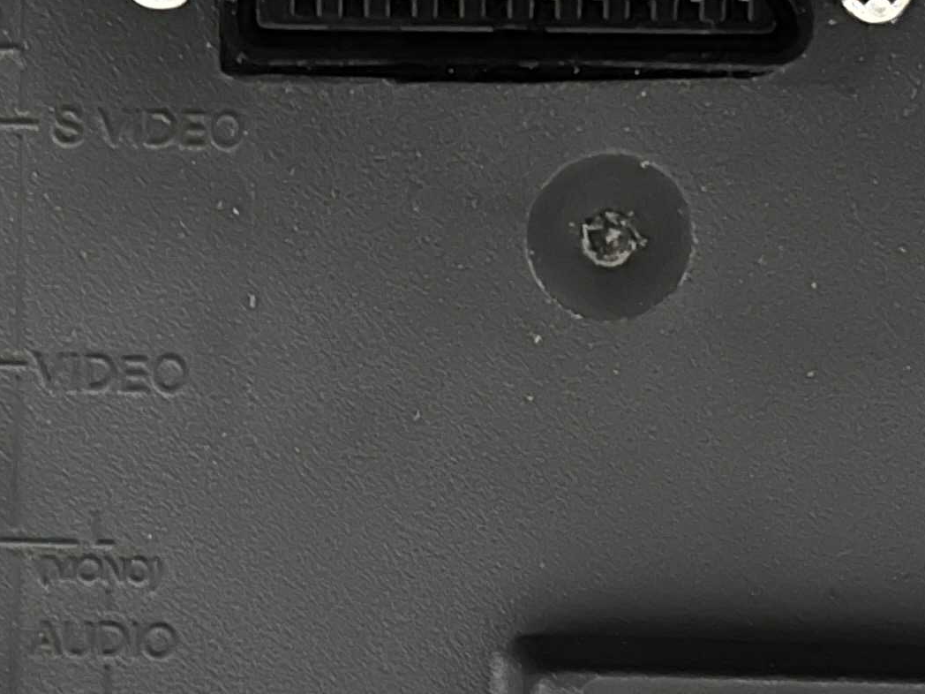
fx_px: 2672
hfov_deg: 19.5
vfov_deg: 14.8
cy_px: 397
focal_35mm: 100
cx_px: 239
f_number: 1.5
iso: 640
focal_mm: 5.7
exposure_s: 1/12
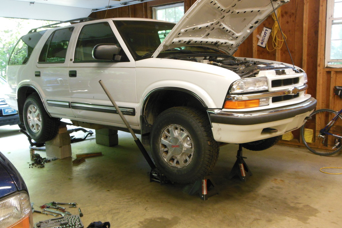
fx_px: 332
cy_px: 117
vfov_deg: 37.8
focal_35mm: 35
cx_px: 172
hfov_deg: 54.4
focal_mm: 6
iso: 400
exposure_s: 1/25
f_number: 3.5
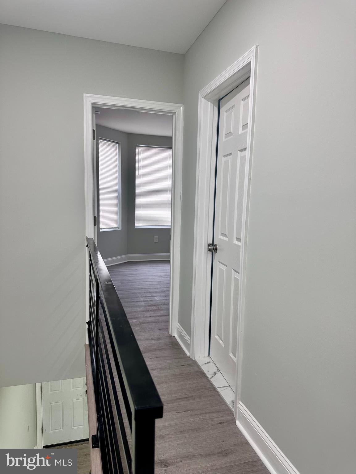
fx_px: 329
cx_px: 178
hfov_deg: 56.8
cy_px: 237
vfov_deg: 71.6
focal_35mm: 24
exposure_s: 1/60
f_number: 1.78
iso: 160
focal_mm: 6.86
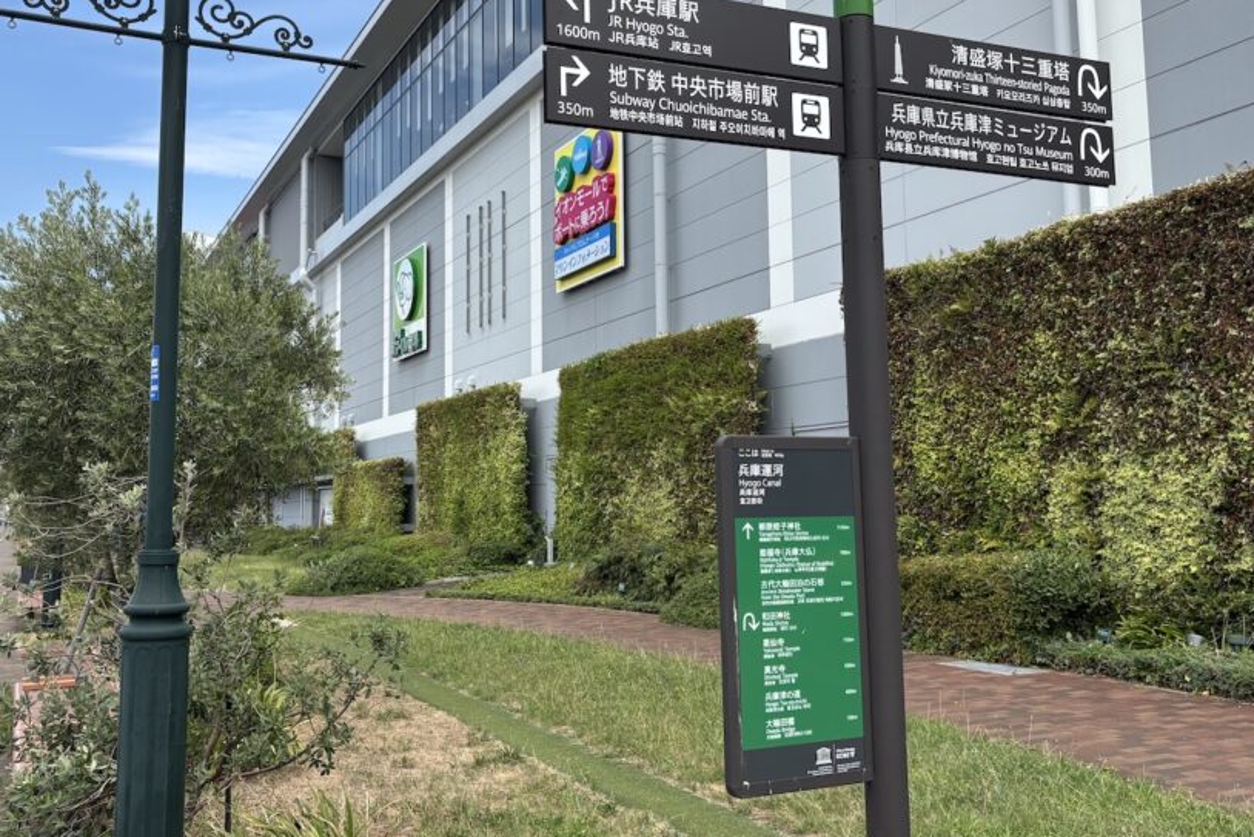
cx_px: 592
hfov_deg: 55.8
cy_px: 356
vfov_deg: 38.8
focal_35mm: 34
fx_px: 1184
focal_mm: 5.96
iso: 50
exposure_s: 1/2193
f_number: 1.6
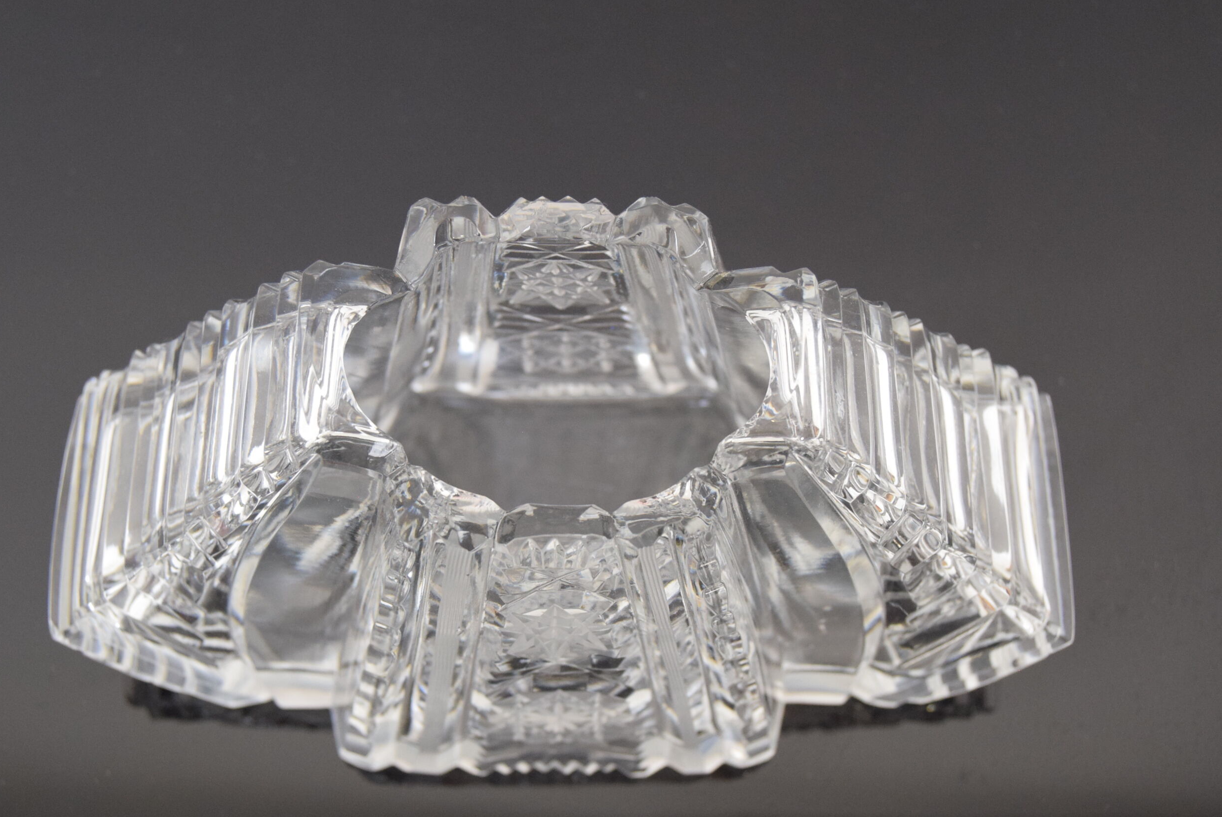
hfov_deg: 38.8
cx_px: 569
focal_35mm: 51
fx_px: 1732
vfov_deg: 26.5
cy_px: 476
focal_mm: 28
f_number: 4.5
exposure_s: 1/80
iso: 1600
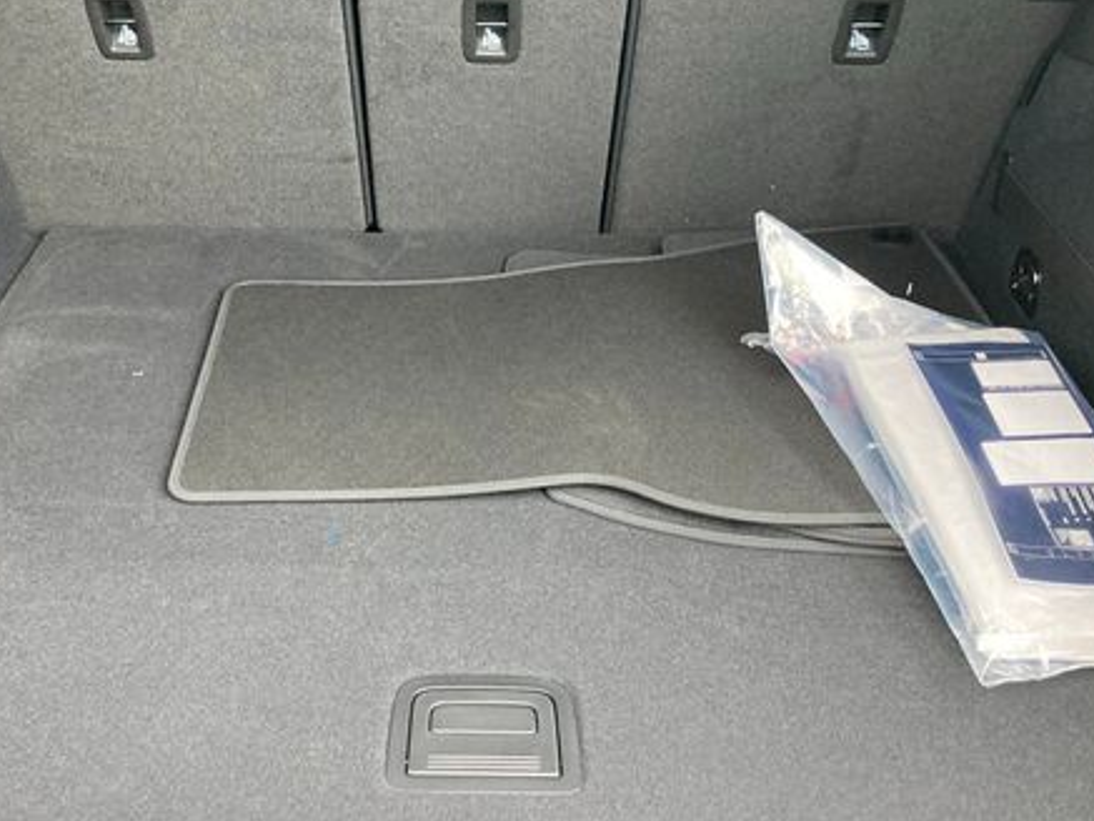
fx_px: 1296
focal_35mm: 41
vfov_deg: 35.1
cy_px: 385
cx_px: 448
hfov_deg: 45.6
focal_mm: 3.99
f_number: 1.8
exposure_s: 1/60
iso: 250
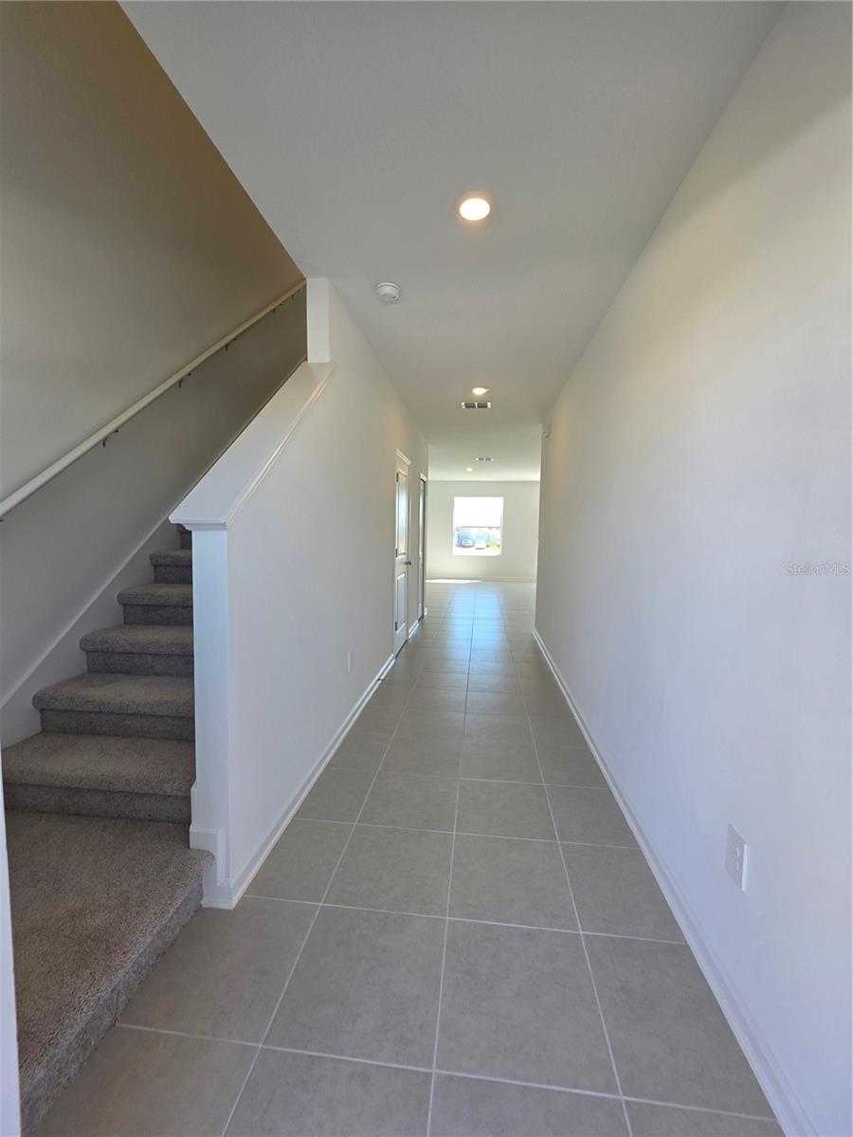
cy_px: 568
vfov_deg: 106.2
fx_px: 427
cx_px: 426
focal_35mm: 13
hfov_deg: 89.9
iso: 40
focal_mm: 2.2
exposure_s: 1/120
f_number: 1.9
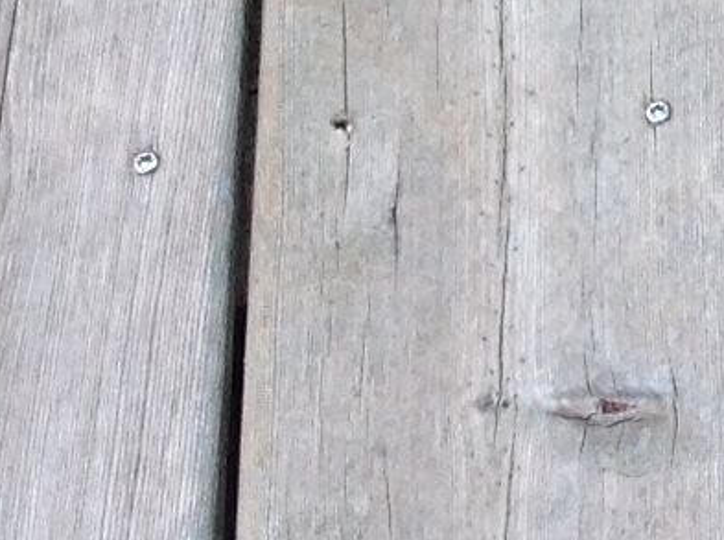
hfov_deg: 8.1
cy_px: -652
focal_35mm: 231
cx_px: 1614
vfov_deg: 6.2
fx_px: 4821
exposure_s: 1/134
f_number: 2.4
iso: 50
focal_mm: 4.28
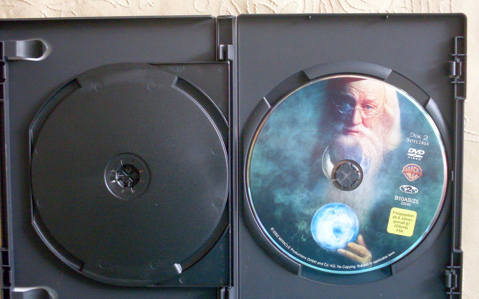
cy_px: 148
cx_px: 242
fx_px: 692
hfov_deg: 38.2
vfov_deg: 24.4
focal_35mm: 53
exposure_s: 1/8
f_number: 3.1
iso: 200
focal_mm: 8.1
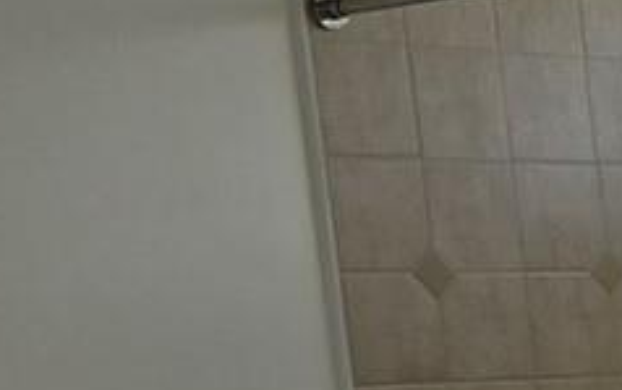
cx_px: 1427
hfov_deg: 11.0
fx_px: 2781
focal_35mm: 164
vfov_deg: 7.4
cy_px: 995
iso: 80
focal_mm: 6.3
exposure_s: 1/1983
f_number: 1.7
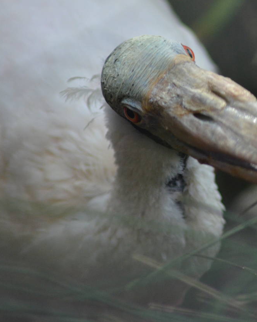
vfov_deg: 2.4
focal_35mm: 809
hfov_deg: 1.9
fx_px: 7693
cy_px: 136
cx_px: 220
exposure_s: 1/500
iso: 1400
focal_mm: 300
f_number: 5.6
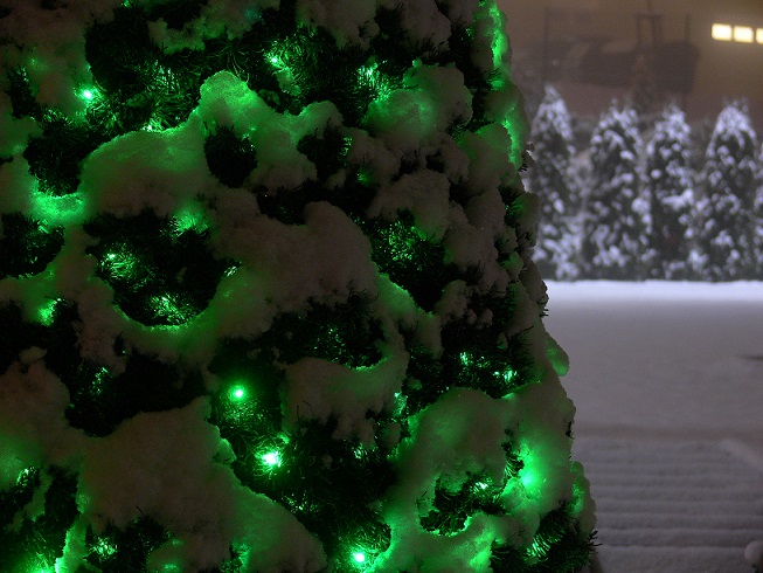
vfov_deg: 13.1
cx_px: 382
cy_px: 286
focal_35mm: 113
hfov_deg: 17.4
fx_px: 2491
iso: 100
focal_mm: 23.8
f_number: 3.6
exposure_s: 1
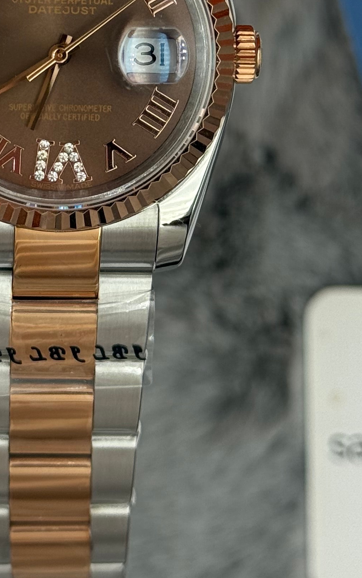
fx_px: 1988
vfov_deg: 16.3
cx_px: 39
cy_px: 13
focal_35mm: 126
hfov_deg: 10.4
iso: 64
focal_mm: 6.76
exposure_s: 1/885
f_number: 1.78
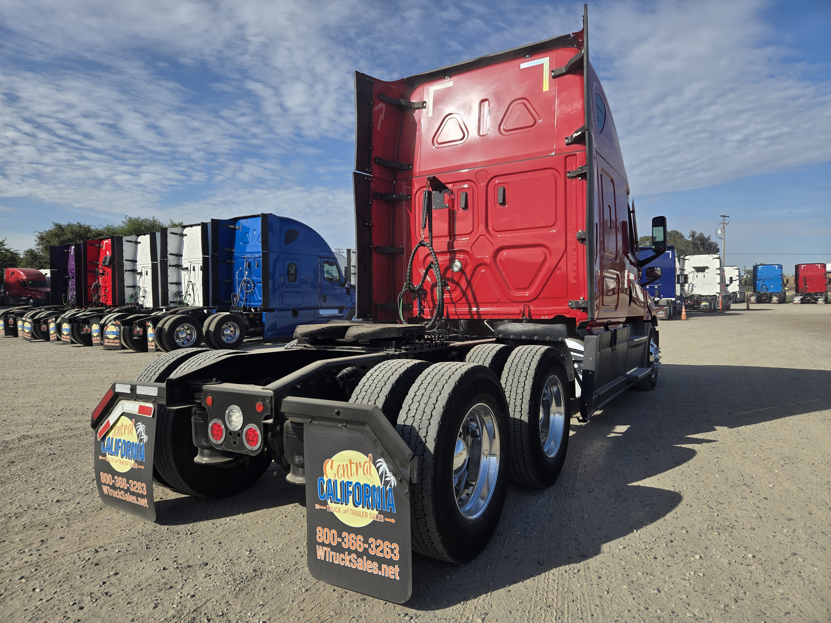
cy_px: 312
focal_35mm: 23
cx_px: 416
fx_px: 552
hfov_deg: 73.9
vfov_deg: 58.9
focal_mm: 5.4
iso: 25
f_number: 1.8
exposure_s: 1/2308
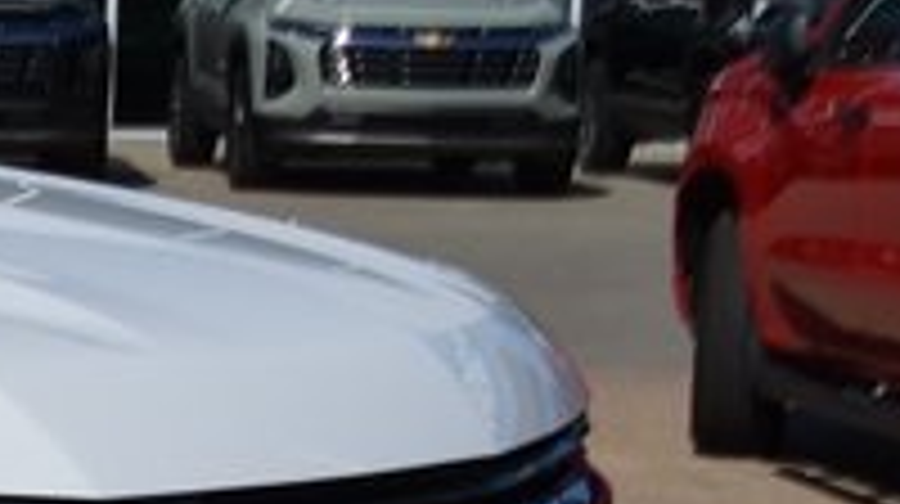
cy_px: 662
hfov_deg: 10.5
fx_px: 4219
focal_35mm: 177
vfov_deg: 6.8
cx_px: -1249
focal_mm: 22
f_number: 4.5
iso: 100
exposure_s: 1/2500
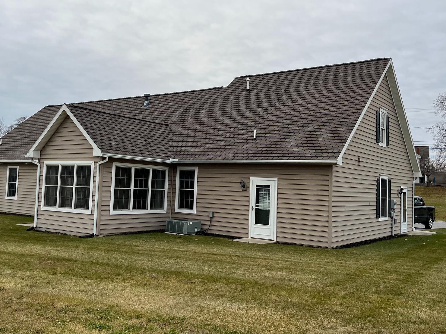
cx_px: 214
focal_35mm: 36
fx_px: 464
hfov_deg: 51.3
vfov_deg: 39.6
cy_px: 151
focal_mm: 5.1
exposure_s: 1/532
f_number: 1.6
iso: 50
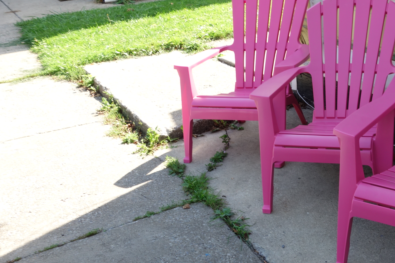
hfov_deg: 36.0
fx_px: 571
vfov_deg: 26.0
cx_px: 350
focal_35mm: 52
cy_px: 110
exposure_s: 1/100
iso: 125
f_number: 5
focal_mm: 10.4
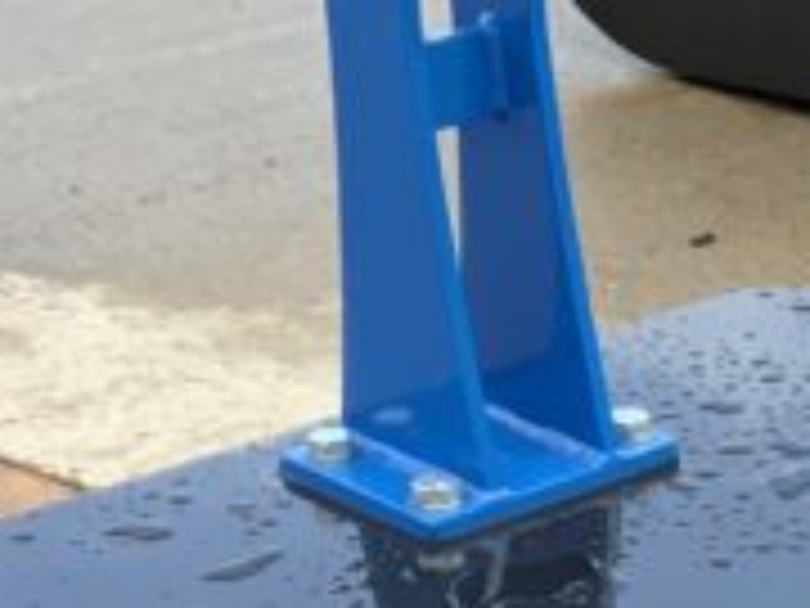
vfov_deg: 8.8
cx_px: 1084
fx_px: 3861
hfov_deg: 11.6
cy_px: 937
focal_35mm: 165
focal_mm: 3
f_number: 1.8
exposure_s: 1/255
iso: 16
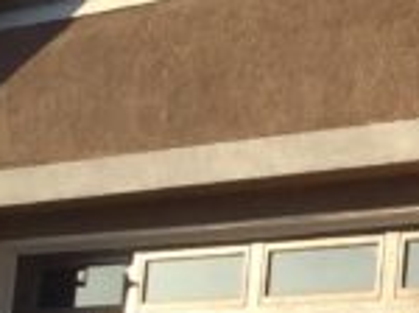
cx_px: 1243
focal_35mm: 198
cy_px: 176
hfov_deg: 8.4
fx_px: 2393
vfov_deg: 7.5
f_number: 2.2
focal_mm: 4.15
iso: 32
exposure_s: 1/1244
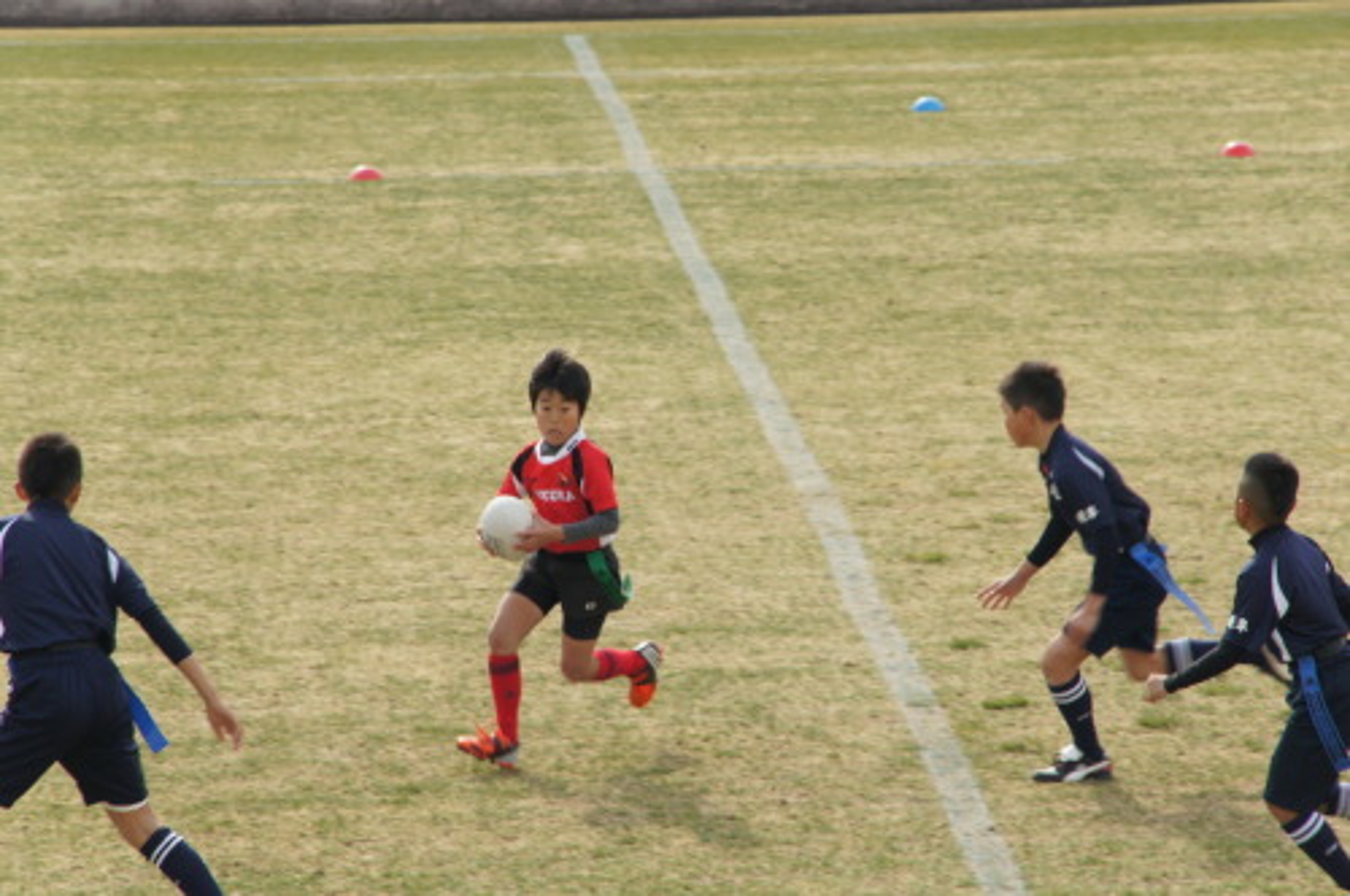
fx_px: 11235
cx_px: 675
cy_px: 448
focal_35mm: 300
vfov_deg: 4.6
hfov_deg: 6.9
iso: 400
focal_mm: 200
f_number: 16
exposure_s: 1/160
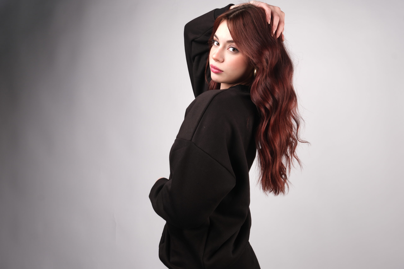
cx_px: 202
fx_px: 460
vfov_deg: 32.6
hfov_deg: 47.4
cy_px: 134
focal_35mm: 41
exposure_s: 1/125
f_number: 9
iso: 100
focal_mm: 27.5
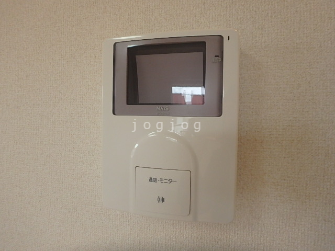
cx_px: 168
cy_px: 126
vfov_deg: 63.4
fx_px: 203
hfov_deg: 79.0
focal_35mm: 21
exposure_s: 1/125
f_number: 3.5
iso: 400
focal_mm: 3.7
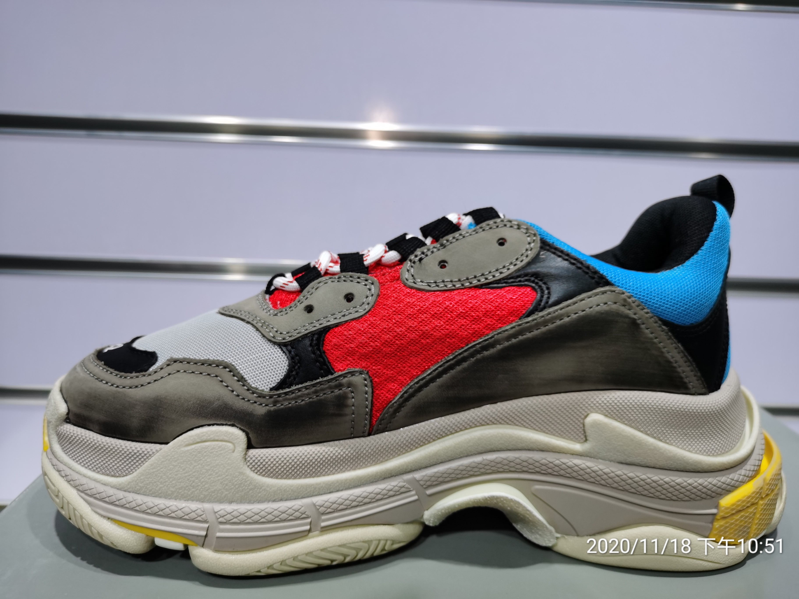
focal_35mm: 27
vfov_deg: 51.4
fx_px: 623
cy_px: 300
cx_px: 400
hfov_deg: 65.3
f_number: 1.8
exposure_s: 1/451
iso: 50
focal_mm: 5.58
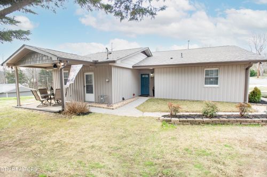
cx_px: 134
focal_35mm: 17
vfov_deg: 70.3
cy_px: 88
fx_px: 126
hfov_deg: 93.3
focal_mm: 17
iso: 400
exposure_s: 1/400
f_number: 4
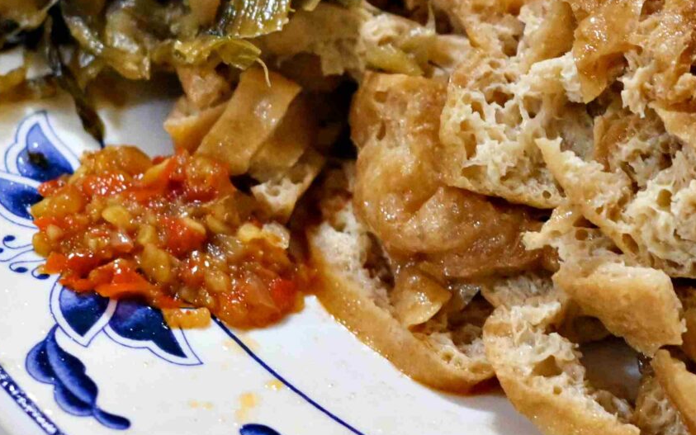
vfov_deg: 5.6
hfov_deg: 8.9
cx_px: 889
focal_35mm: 232
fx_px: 4401
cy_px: -33
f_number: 3.2
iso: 1600
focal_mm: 50
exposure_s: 1/160
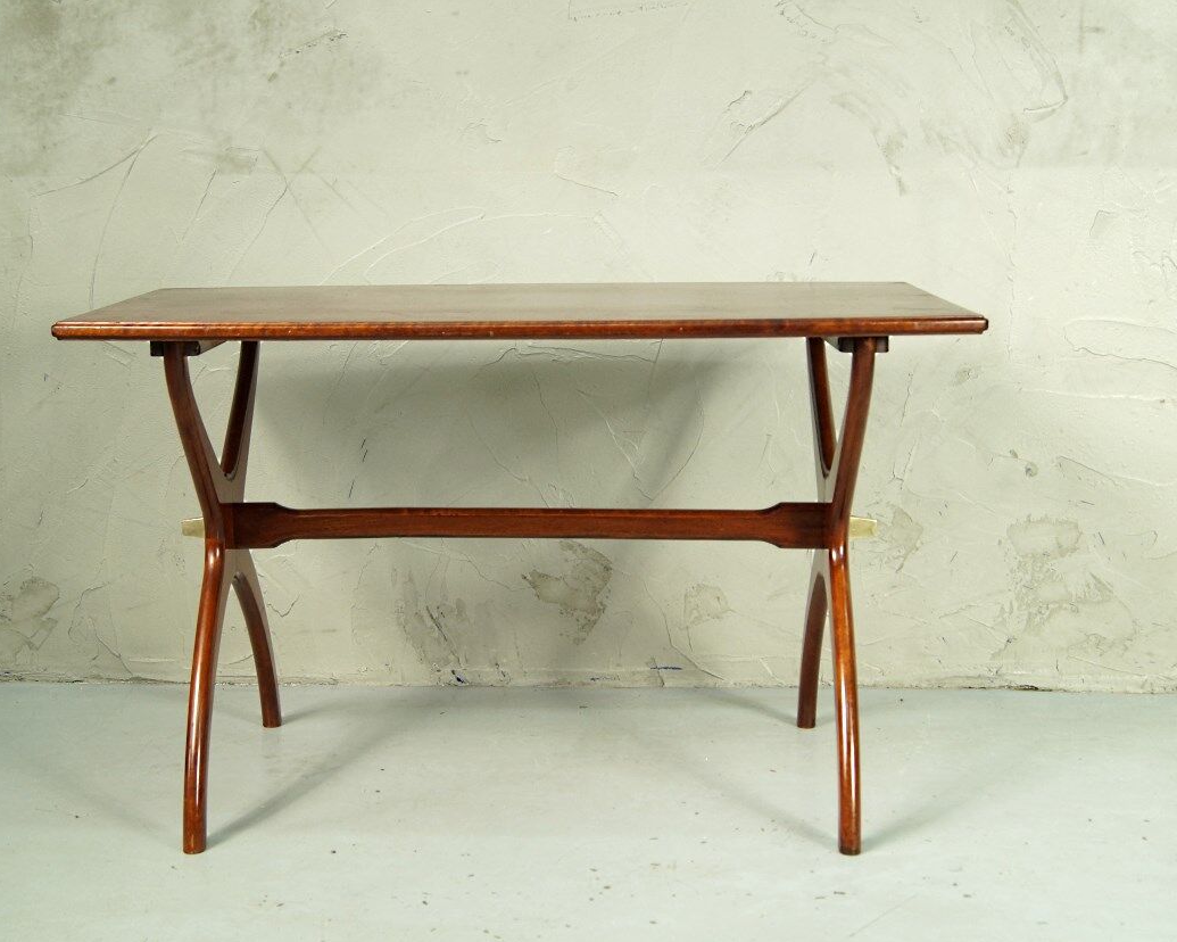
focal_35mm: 51
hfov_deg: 36.6
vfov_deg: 29.7
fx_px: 1777
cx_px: 523
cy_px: 472
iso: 400
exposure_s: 1/25
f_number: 5.6
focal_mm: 30
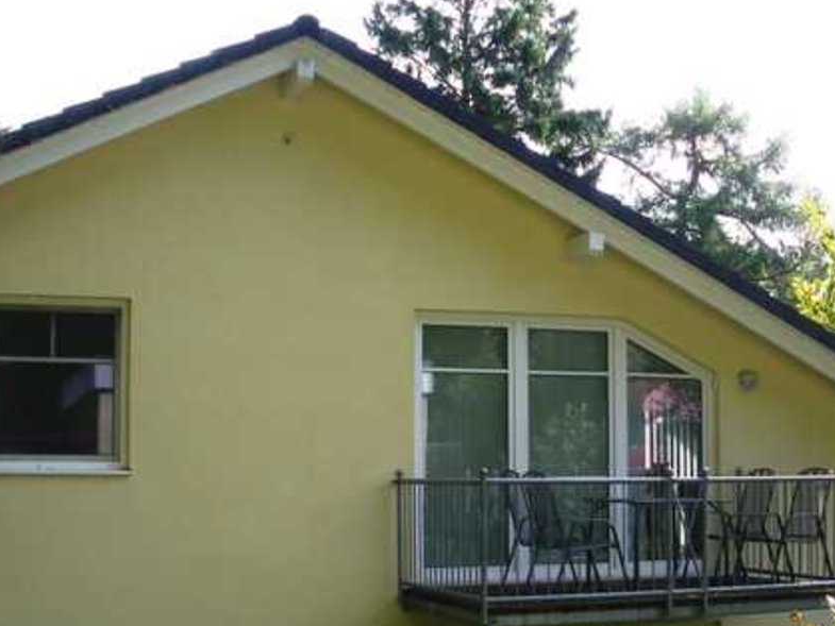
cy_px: 433
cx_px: 525
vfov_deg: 26.4
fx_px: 1327
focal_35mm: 55
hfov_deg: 34.7
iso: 80
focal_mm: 6.3
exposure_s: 1/250
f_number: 3.5
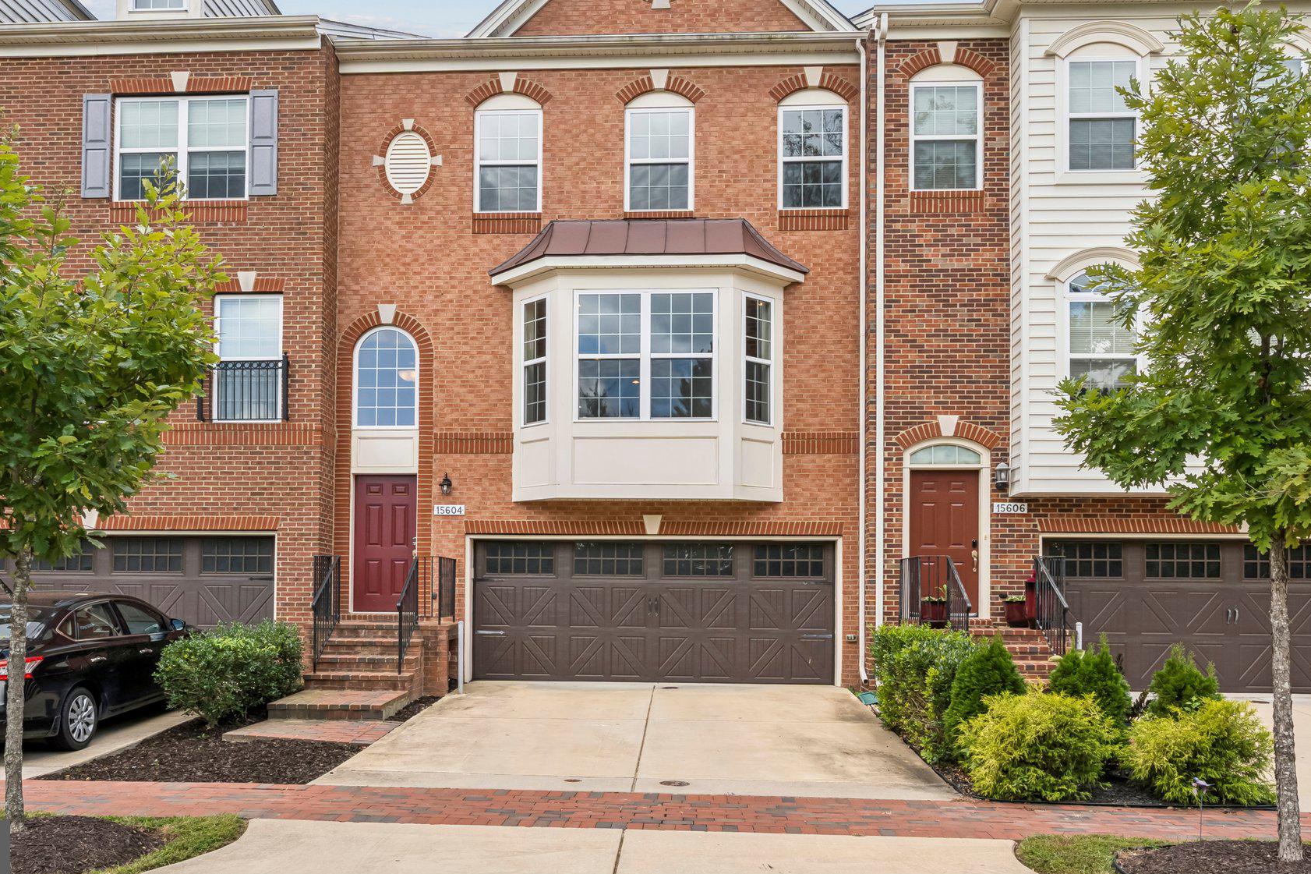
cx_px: 635
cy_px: 345
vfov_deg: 46.1
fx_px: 1019
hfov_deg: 65.5
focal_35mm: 28
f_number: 9
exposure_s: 1/200
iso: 200
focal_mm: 15.4
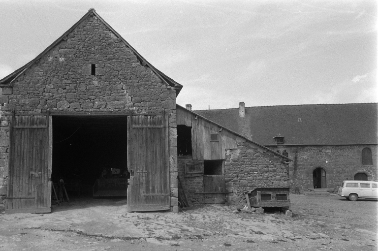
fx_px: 944
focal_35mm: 90
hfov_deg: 22.6
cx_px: 189
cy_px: 126
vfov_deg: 15.1
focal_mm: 60
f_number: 9
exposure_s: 1/60
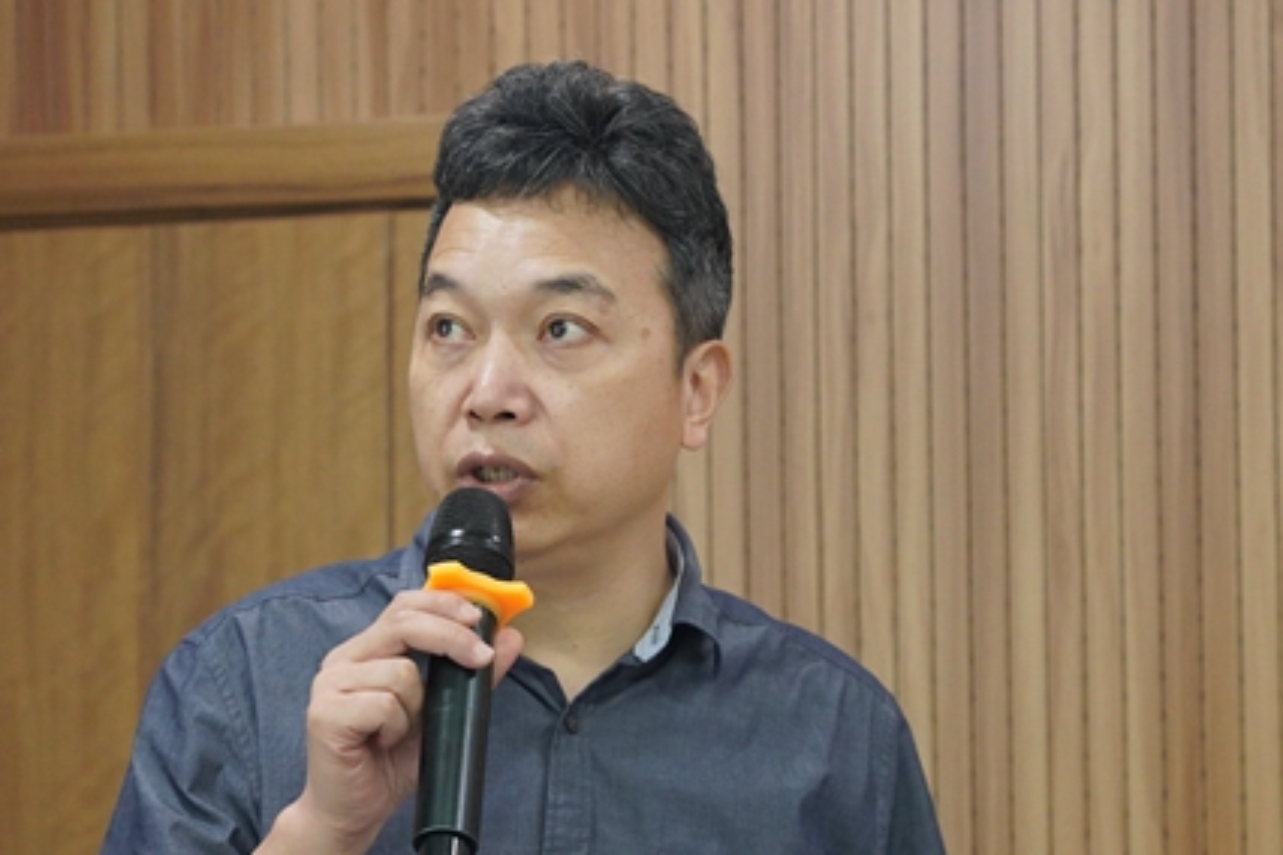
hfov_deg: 18.5
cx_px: 587
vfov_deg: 12.4
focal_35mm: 111
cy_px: 628
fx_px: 3938
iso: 4000
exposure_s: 1/160
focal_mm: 58.8
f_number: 4
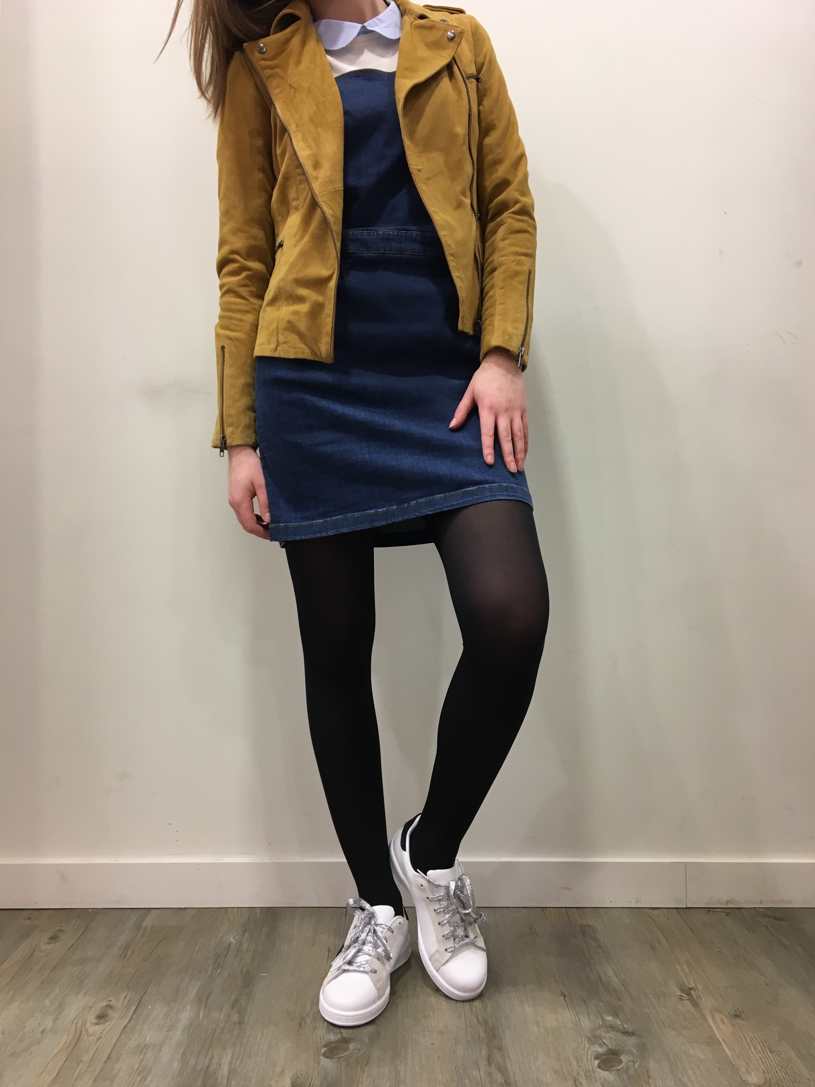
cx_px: 408
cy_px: 544
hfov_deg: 48.2
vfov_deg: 61.7
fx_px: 911
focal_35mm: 29
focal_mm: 4.15
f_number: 2.2
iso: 80
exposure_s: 1/33
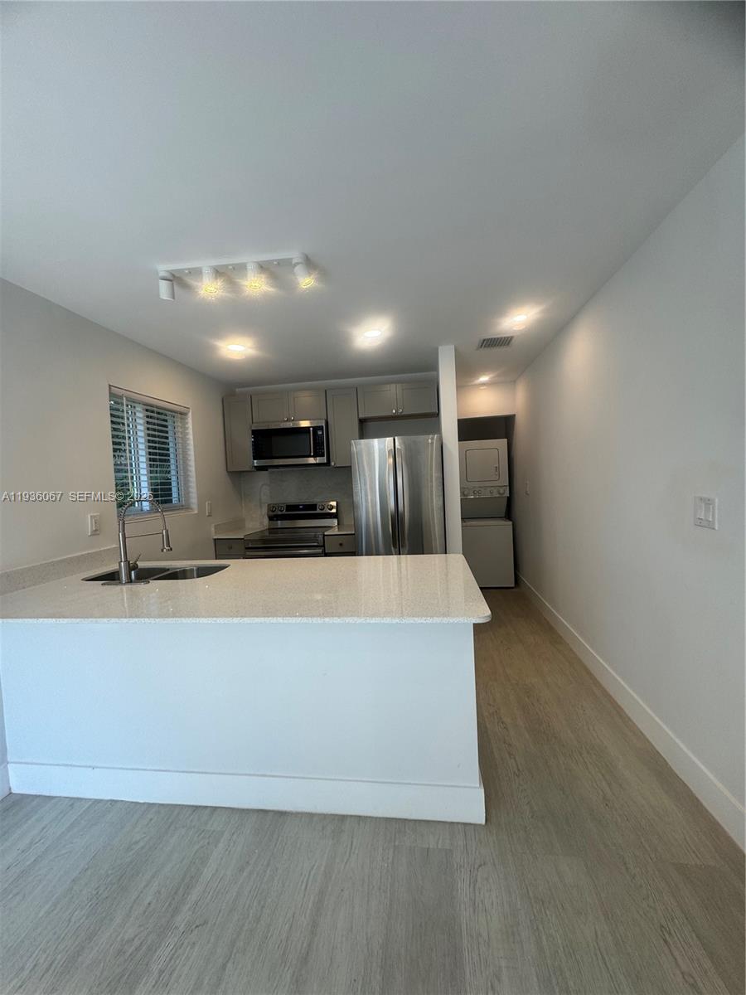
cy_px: 498
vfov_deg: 102.1
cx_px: 373
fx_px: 402
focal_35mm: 14
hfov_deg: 85.7
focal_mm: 2.22
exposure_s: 1/120
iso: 64
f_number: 2.2
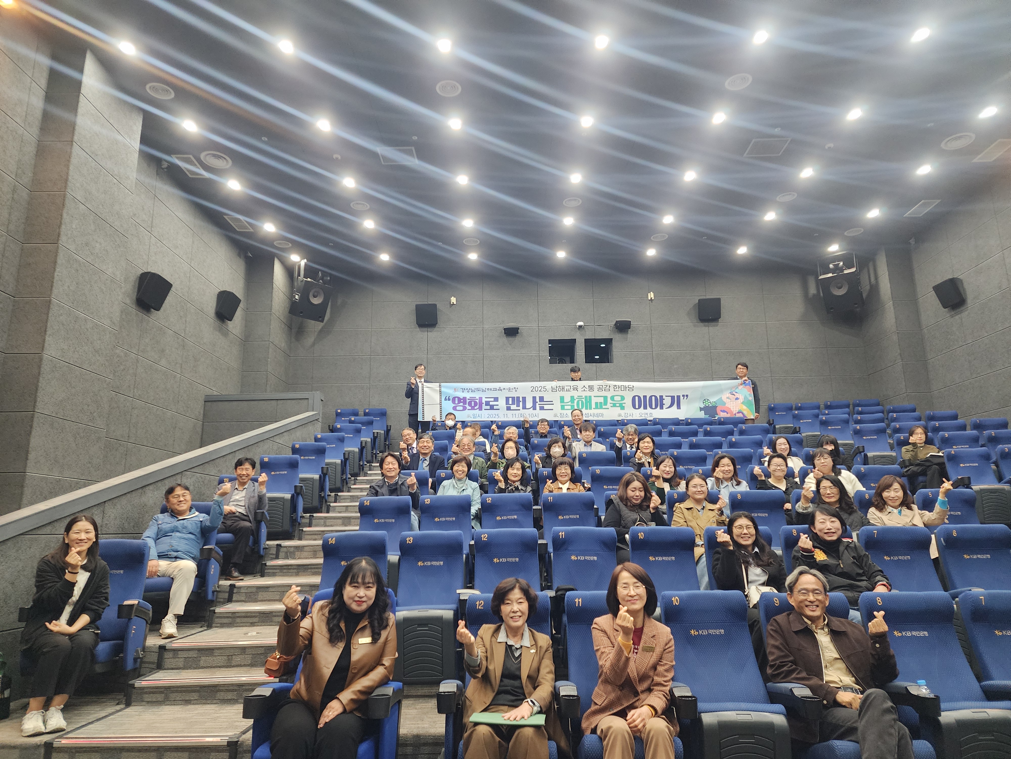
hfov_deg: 73.9
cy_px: 380
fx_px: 672
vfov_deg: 58.9
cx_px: 506
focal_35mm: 23
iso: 500
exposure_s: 1/60
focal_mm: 6.4
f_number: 1.8
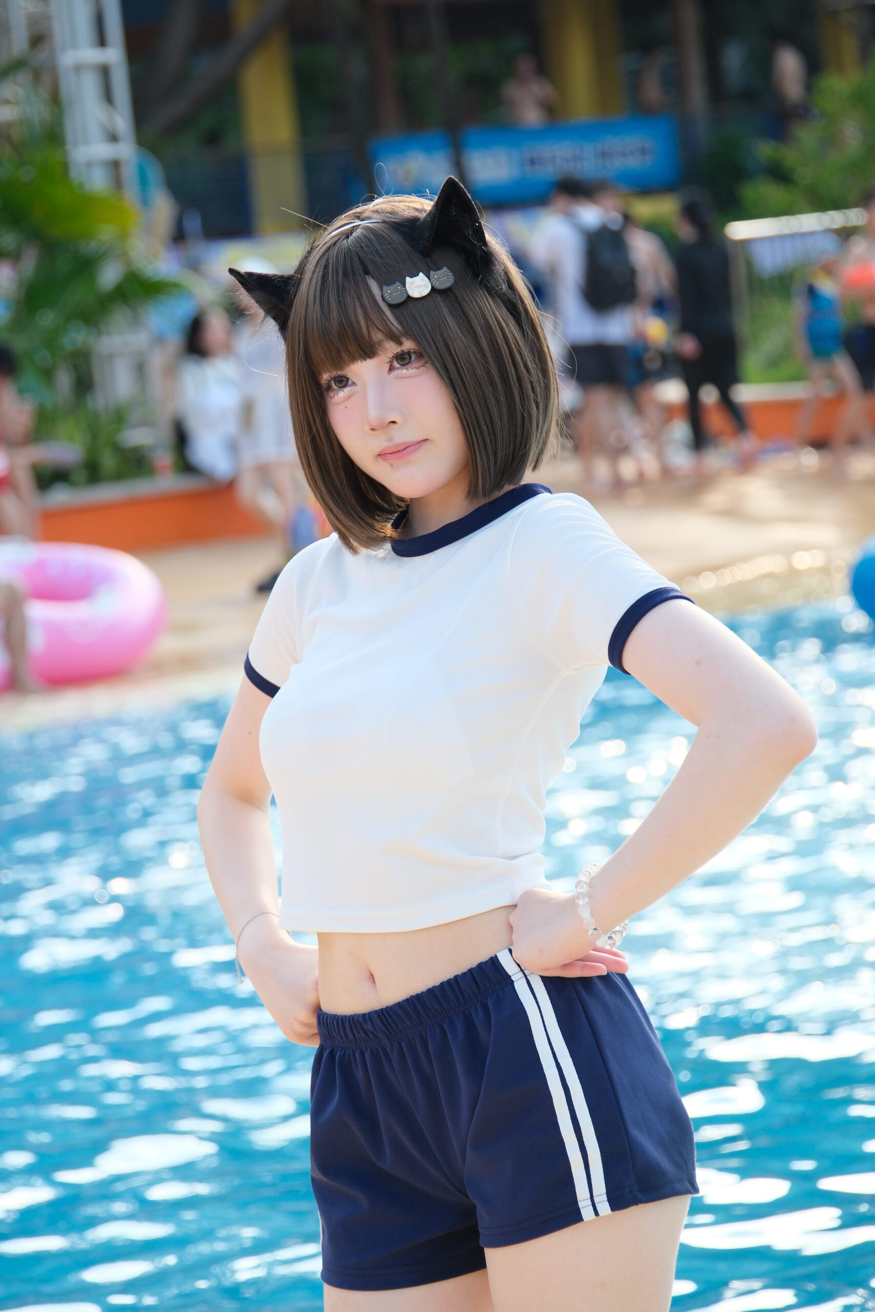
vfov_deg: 15.3
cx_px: 438
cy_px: 656
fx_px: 4884
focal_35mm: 134
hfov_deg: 10.2
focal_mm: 89.6
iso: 400
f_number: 5
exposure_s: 1/400
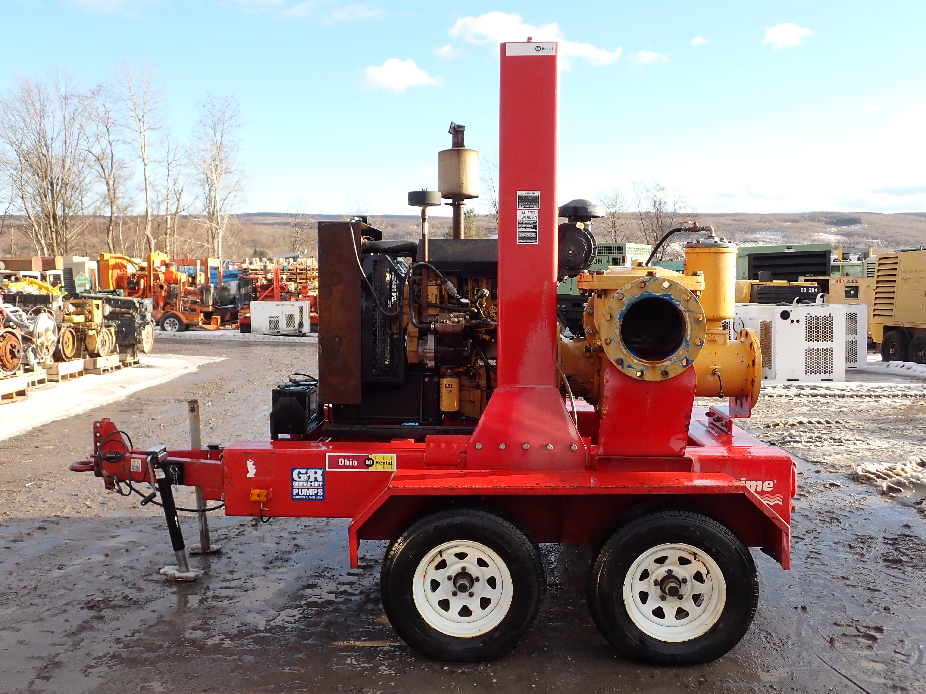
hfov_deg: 60.0
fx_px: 803
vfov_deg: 46.8
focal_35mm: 30
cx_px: 463
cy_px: 347
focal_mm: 5.4
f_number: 3.2
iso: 100
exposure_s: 1/400
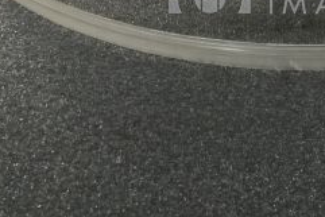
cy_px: -18
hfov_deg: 26.0
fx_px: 677
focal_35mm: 75
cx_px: 303
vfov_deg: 17.6
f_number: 2.2
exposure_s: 1/15
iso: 40
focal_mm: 4.15
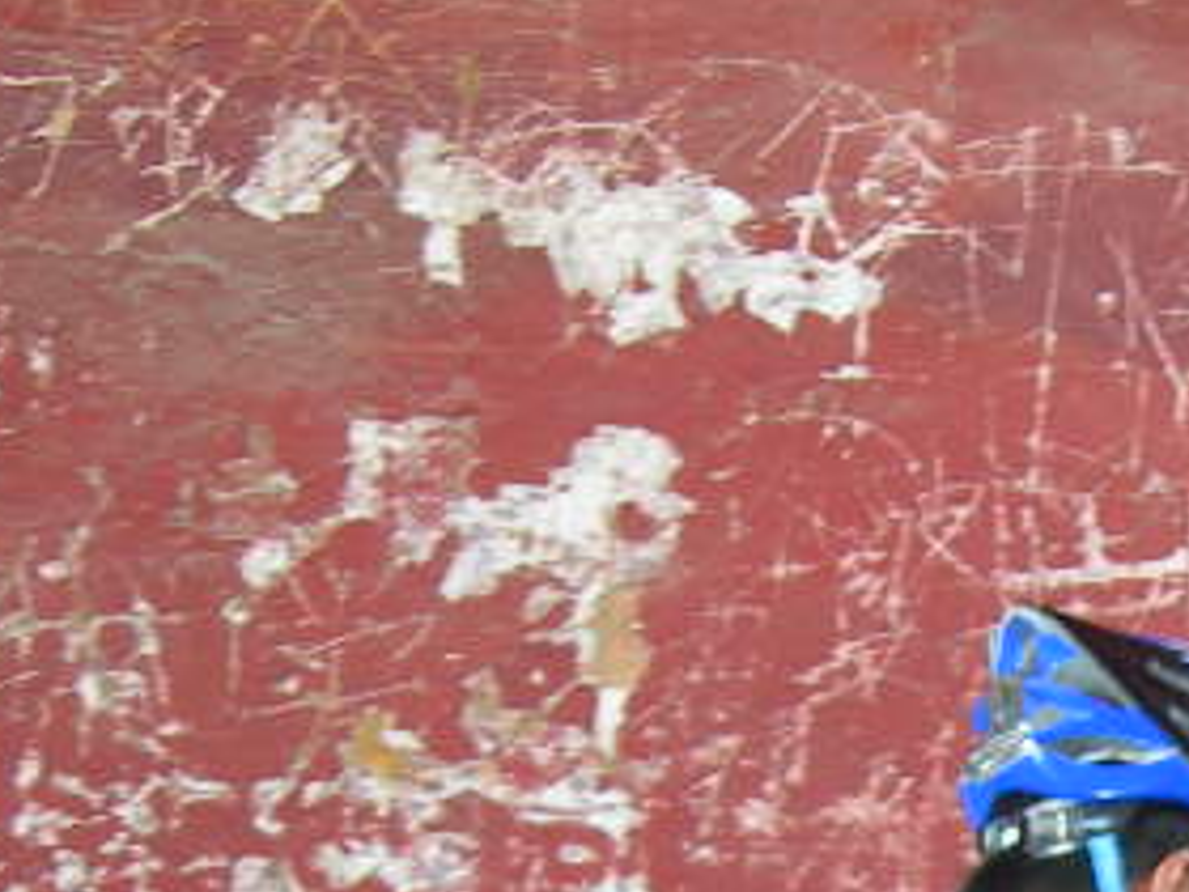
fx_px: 4774
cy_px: 1308
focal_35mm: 139
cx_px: 1635
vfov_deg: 10.3
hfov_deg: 13.6
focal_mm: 7.8
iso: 50
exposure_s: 1/30
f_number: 2.8
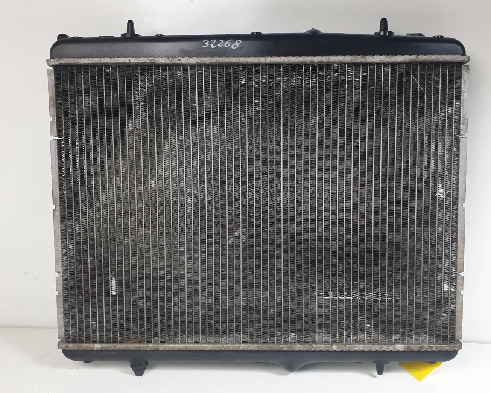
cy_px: 192
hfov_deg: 62.1
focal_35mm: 28
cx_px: 267
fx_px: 407
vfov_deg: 51.5
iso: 80
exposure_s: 1/100
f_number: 2.4
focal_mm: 4.3
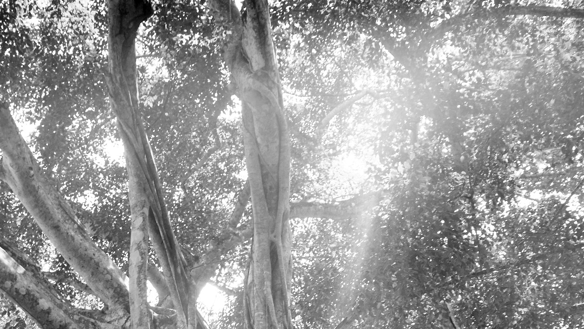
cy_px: 513
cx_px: 244
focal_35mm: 52
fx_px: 805
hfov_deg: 39.7
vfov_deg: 19.6
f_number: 6.3
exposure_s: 1/125
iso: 400
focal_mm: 18
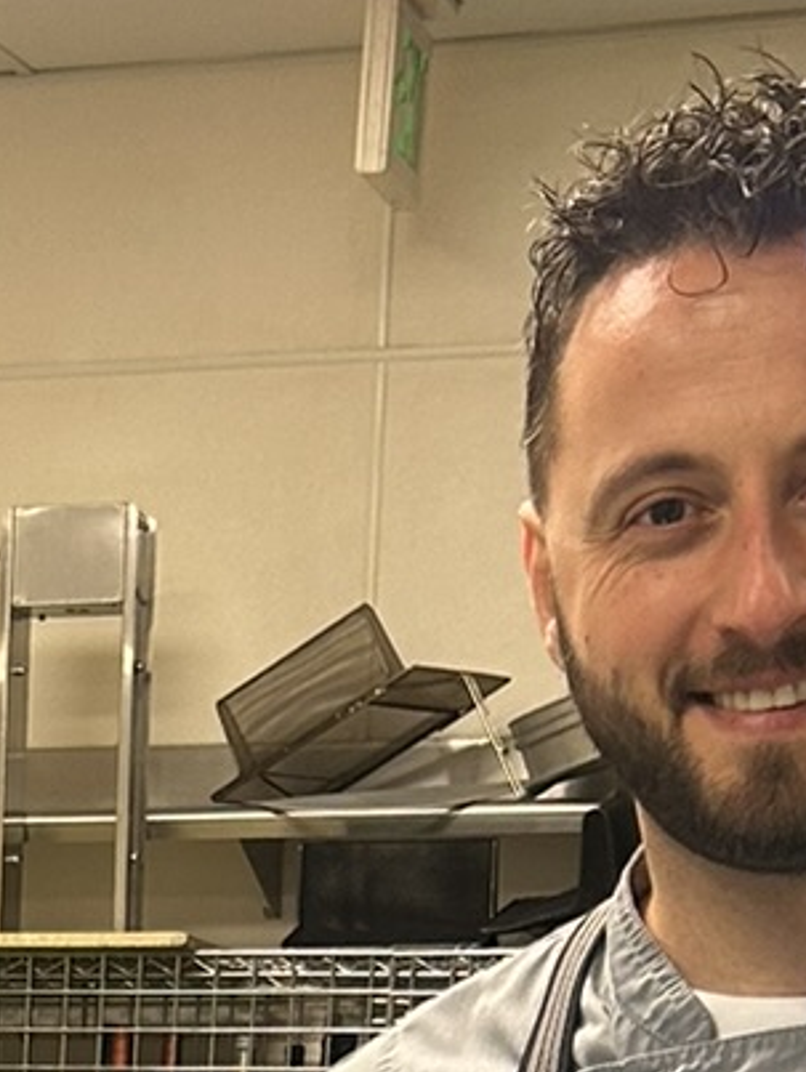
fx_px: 4092
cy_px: 1891
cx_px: -439
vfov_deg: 13.5
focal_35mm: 132
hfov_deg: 10.8
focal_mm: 5.7
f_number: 1.5
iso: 100
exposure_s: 1/60
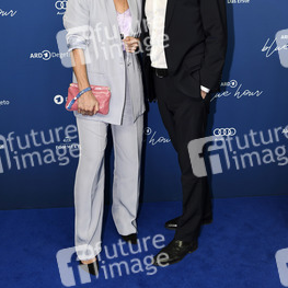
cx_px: 145
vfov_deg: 41.3
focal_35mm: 40
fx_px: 377
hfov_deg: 41.9
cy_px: 96
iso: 640
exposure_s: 1/320
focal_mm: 31
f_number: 4
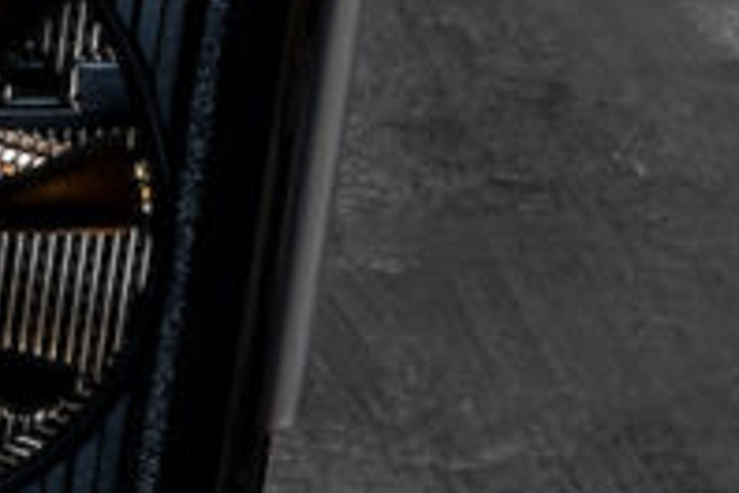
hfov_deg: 8.1
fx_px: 4988
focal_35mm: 243
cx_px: -735
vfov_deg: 5.6
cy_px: -11
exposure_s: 1/100
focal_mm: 60
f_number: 14
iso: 100
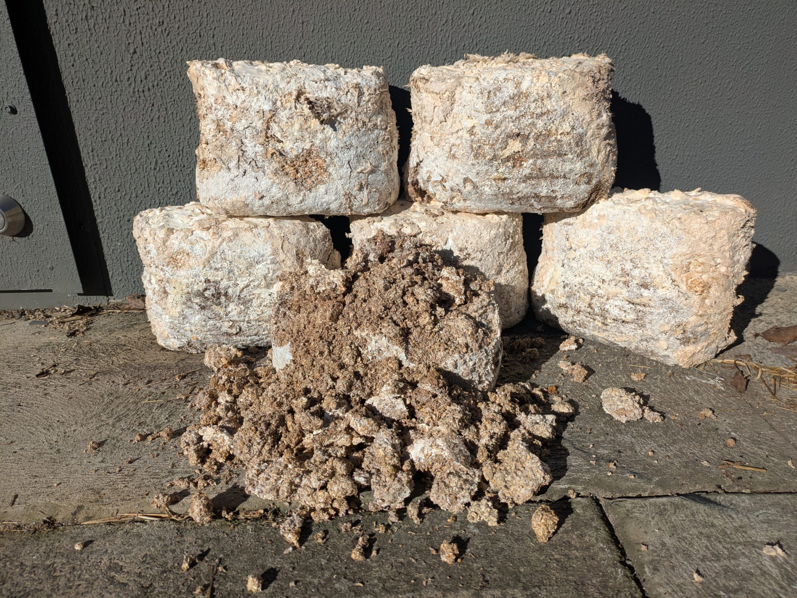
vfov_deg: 54.9
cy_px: 299
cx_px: 398
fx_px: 576
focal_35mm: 25
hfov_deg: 69.4
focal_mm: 5.43
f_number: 1.89
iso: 48
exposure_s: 1/4444
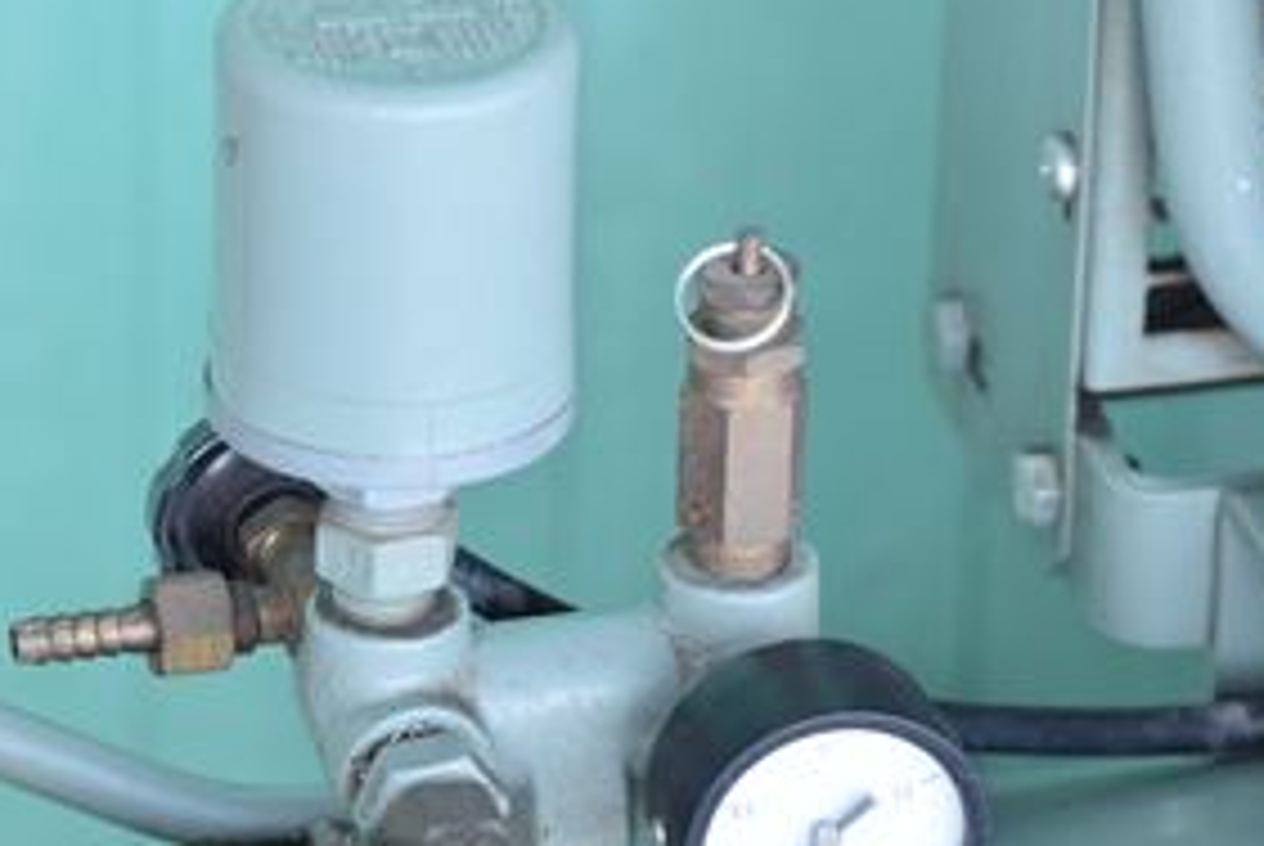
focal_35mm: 272
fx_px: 9560
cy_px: 558
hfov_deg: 7.6
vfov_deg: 5.1
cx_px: 360
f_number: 6.3
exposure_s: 1/320
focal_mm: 102
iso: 1250
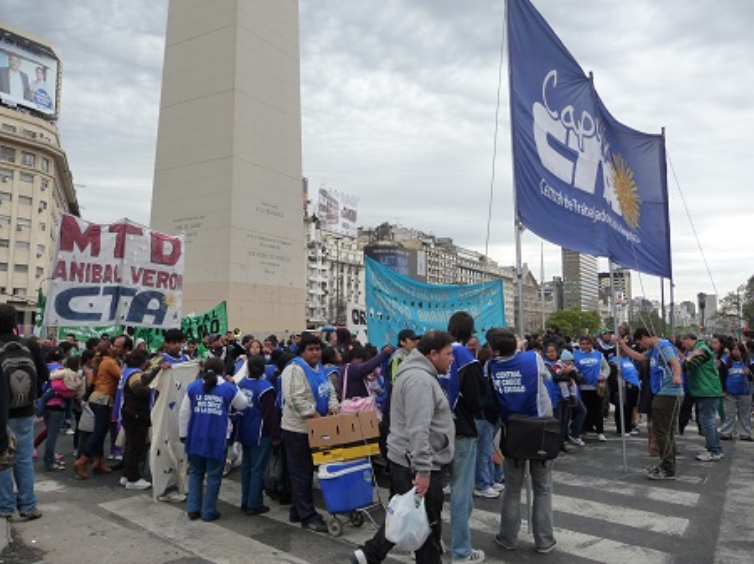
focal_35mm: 28
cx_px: 377
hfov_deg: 63.5
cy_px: 282
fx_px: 610
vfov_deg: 49.7
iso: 160
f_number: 3.3
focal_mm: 4.7
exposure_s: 1/400
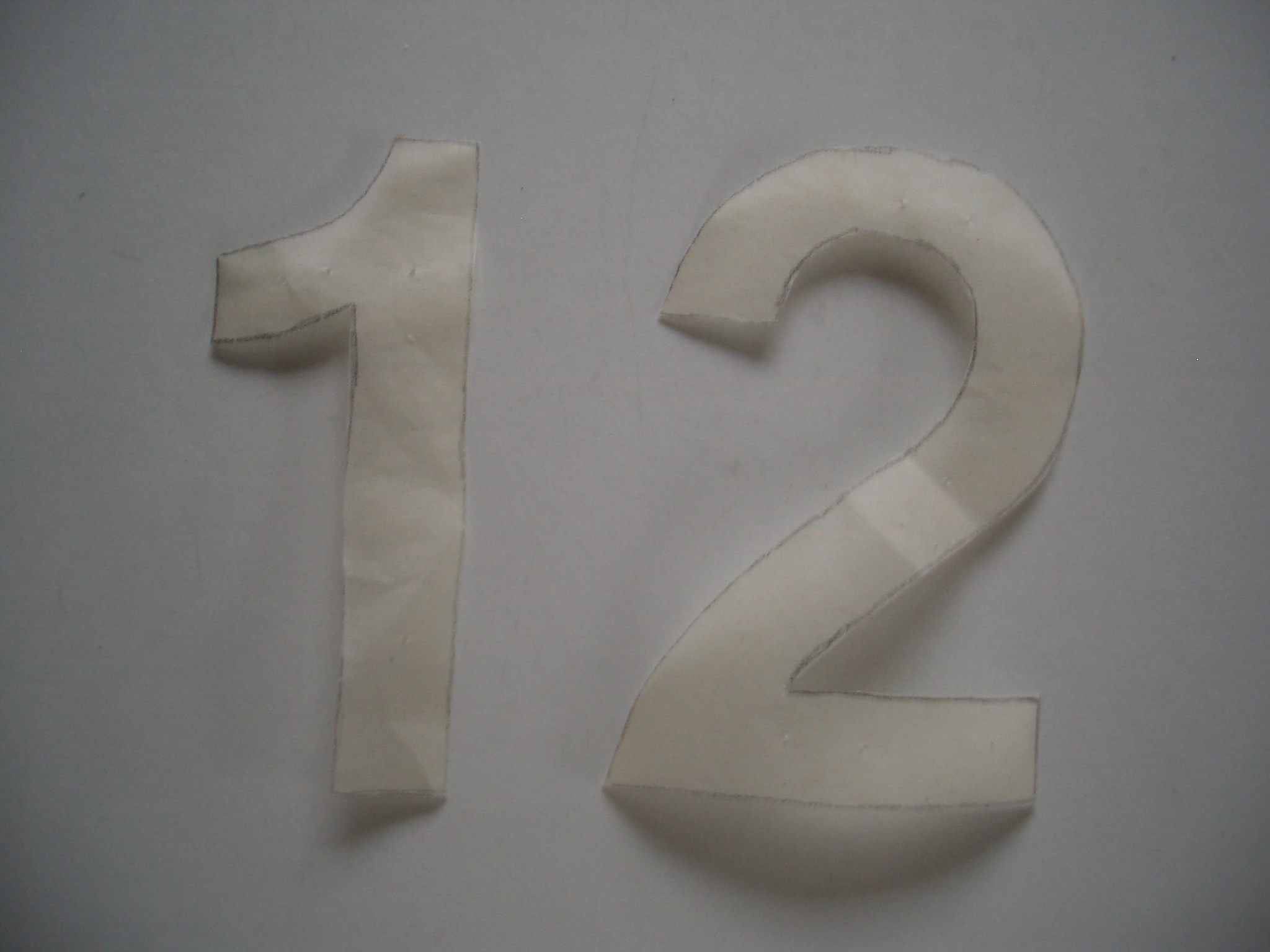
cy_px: 476
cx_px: 635
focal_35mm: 35
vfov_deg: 40.7
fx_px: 1284
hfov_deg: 52.6
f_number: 2.6
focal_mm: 5.8
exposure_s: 1/20
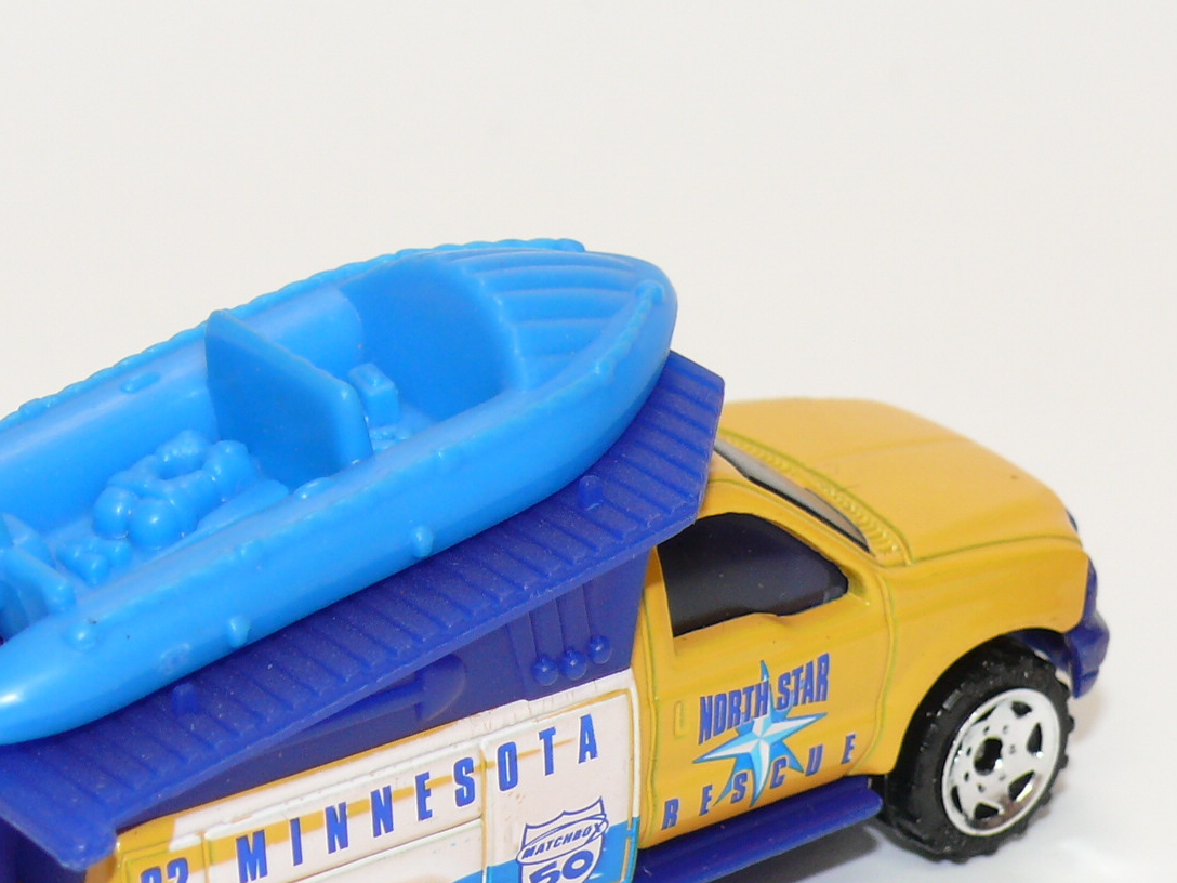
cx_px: 446
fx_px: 5100
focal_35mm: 150
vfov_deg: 9.9
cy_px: 642
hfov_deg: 13.2
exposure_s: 1/30
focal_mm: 13.3
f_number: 4
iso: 100
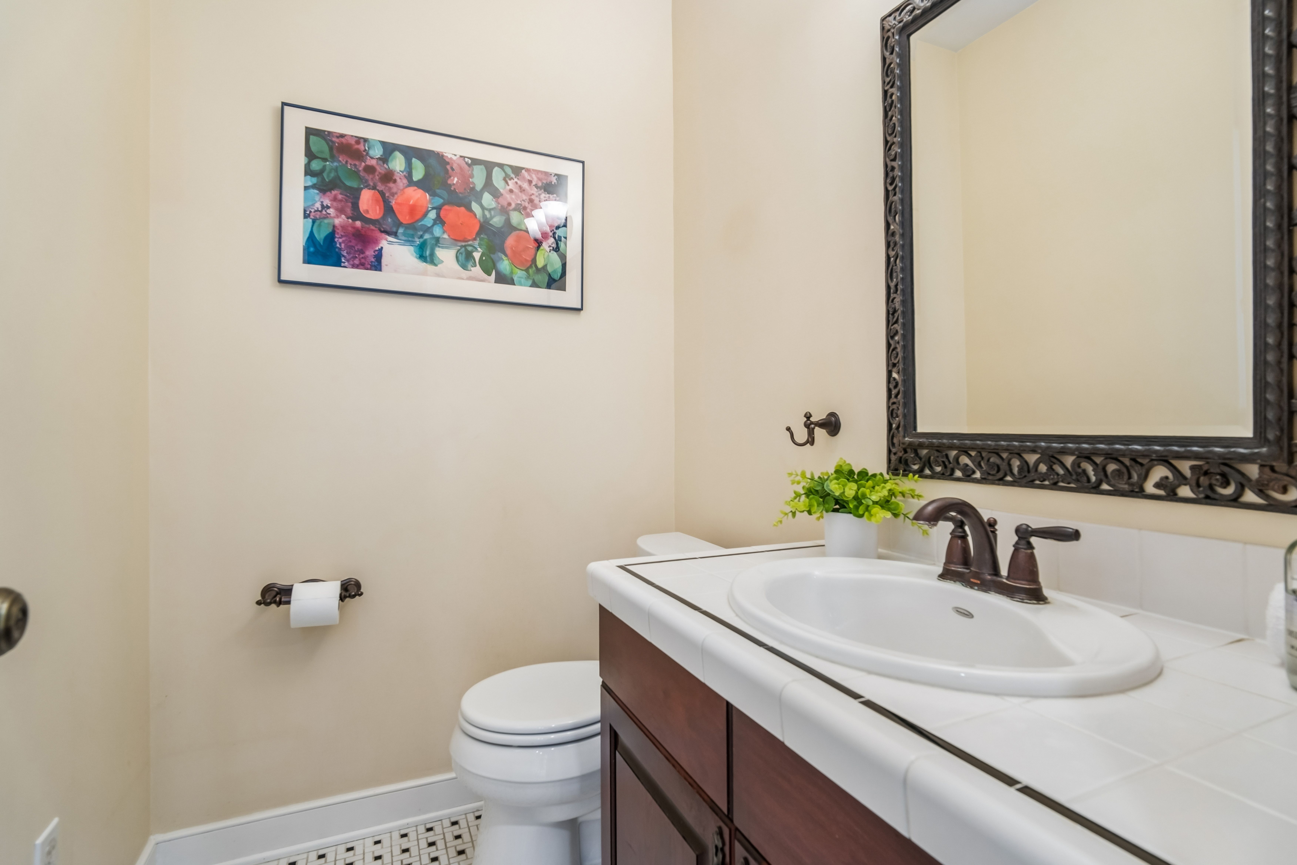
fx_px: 576
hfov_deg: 96.7
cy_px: 432
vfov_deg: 73.7
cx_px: 648
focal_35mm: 16
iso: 400
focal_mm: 16
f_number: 8
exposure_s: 1/6
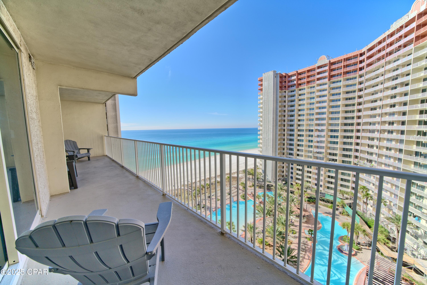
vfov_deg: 90.1
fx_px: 142
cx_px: 214
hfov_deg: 112.6
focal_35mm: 12
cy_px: 142
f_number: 8
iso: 100
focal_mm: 12
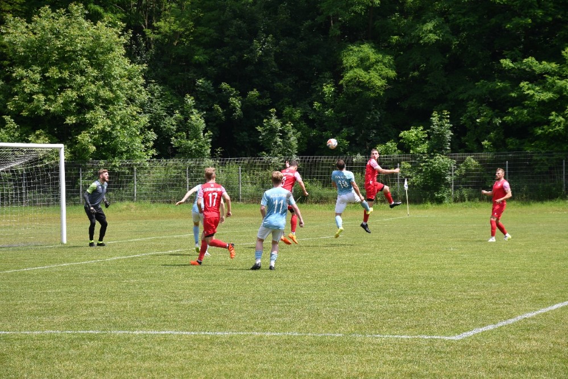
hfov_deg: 18.3
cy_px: 190
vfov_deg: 12.2
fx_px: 1767
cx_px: 284
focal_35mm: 112
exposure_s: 1/320
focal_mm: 75
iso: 100
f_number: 6.3
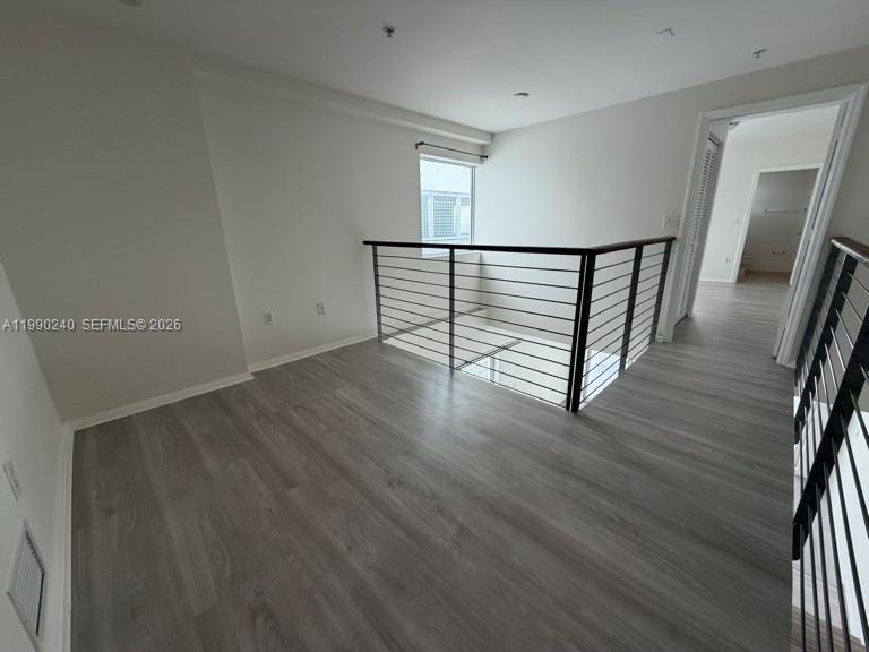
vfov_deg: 85.7
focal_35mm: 14
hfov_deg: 102.1
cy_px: 326
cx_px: 434
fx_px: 351
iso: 125
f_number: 2.2
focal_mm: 2.22
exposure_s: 1/121
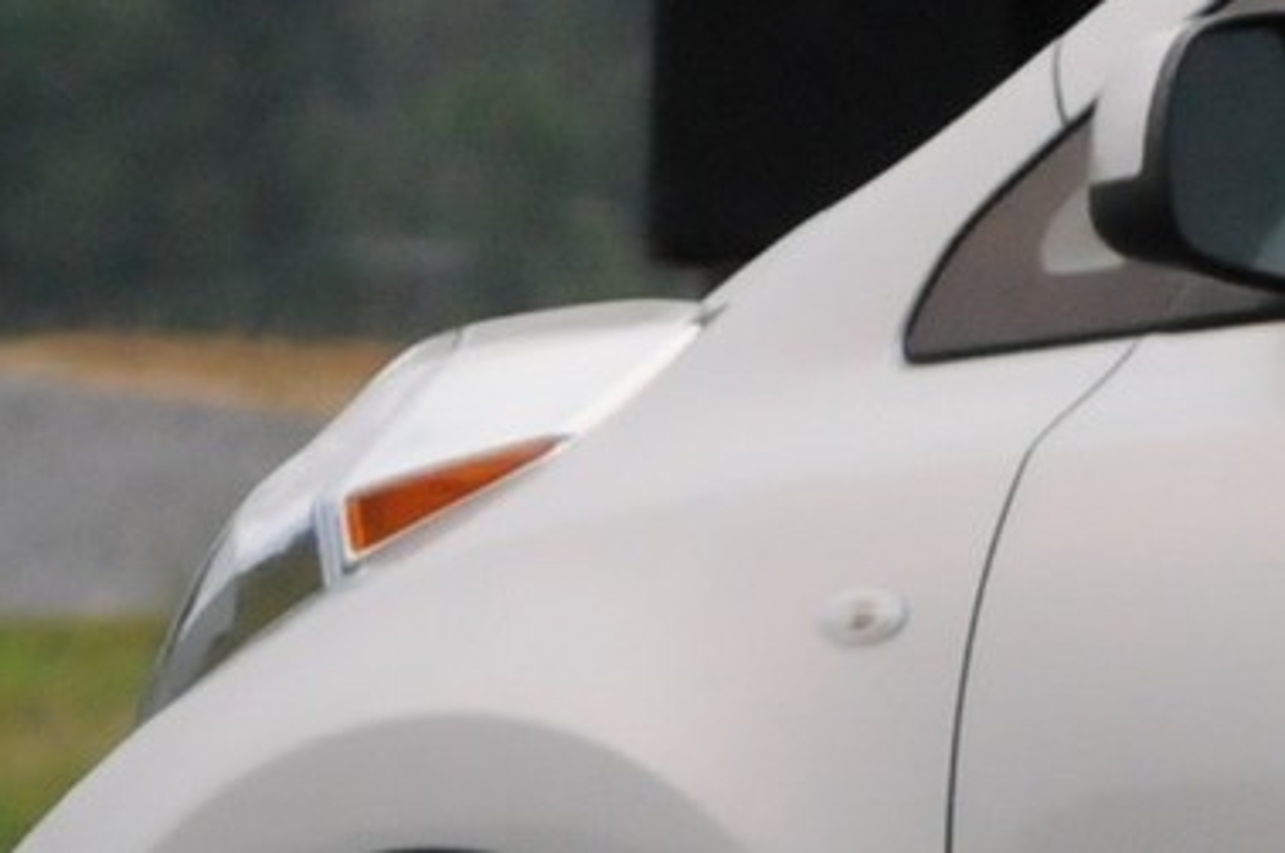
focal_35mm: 743
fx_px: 26497
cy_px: 393
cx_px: 3532
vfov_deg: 1.8
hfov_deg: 2.7
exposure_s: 1/1250
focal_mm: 75
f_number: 4.5
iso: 2000
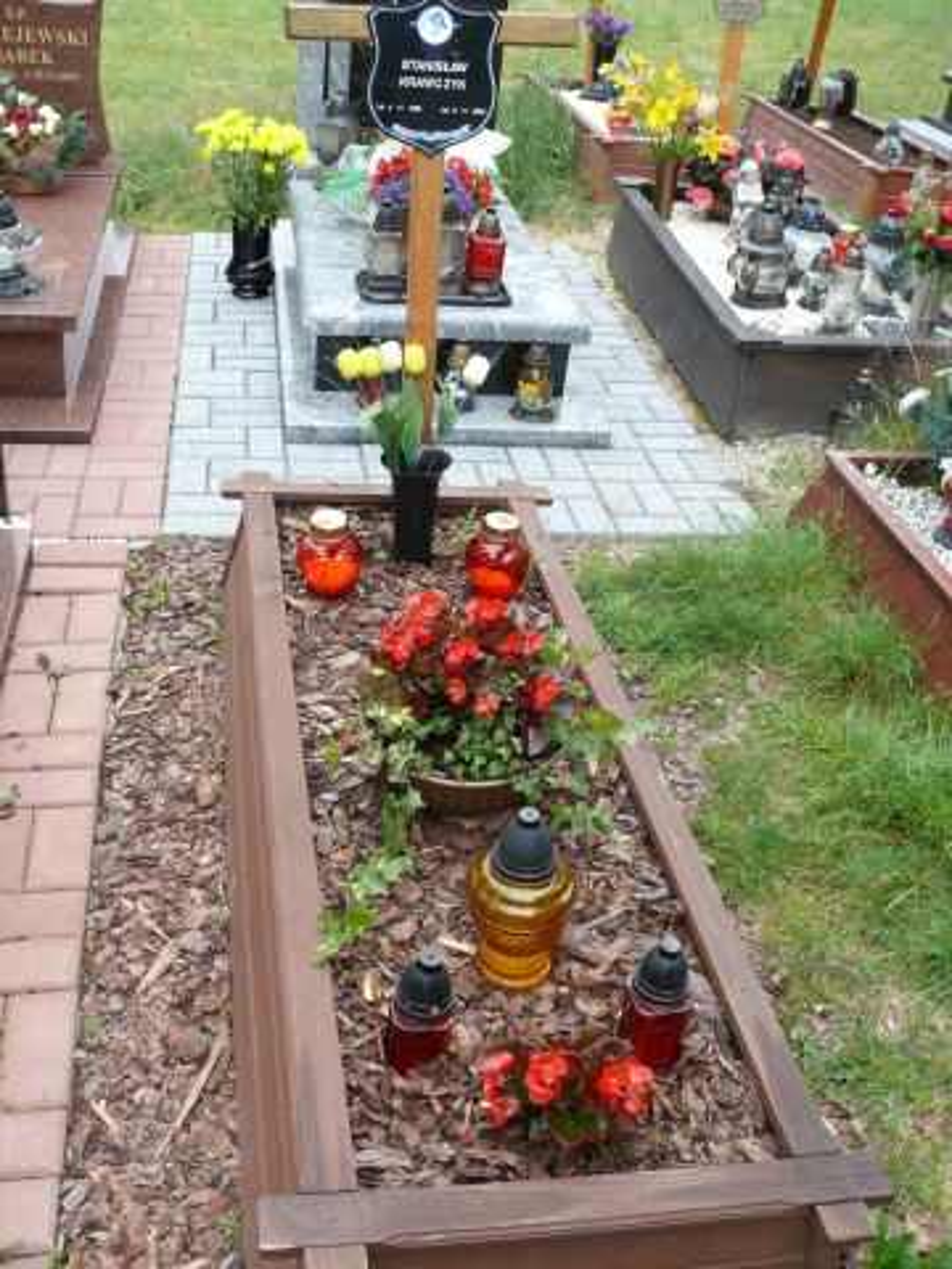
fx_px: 1283
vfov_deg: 52.6
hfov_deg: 40.7
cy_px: 634
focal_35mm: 35
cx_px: 476
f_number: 4
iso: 100
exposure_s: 1/100
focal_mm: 7.4
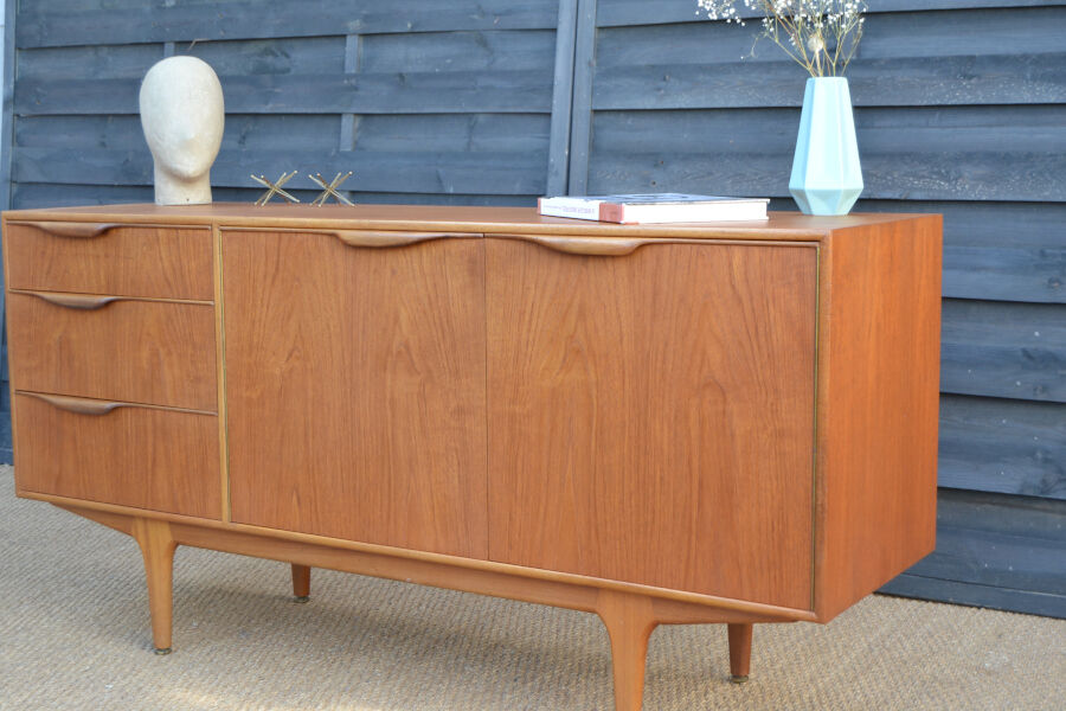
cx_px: 533
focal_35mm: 52
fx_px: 1554
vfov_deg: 25.8
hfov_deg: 37.9
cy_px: 356
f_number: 5.6
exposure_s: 1/125
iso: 320
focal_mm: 35
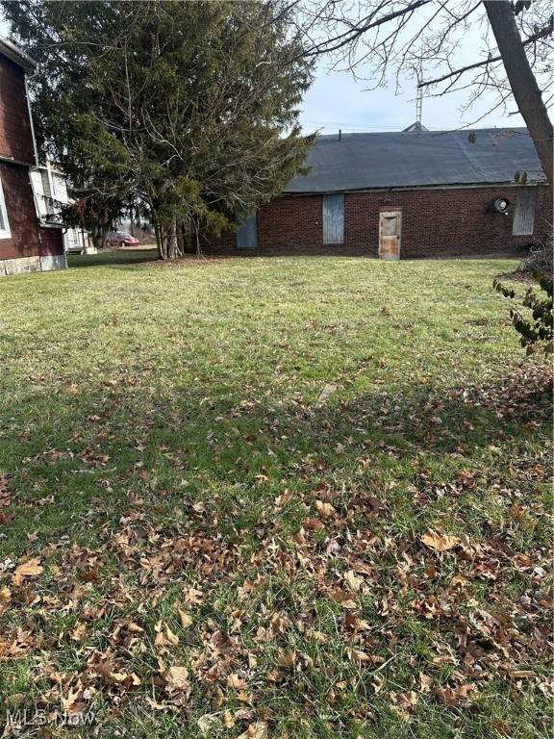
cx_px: 277
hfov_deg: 56.8
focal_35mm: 24
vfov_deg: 71.6
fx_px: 512
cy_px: 370
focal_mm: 6.86
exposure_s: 1/1119
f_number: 1.78
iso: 80
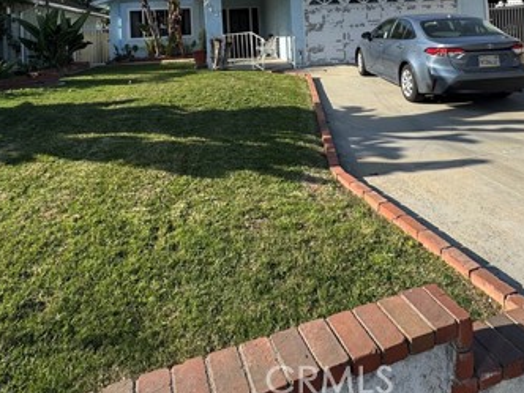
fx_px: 409
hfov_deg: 65.2
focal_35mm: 27
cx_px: 286
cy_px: 24
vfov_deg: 45.4
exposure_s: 1/1370
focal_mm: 2.22
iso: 50
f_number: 2.2
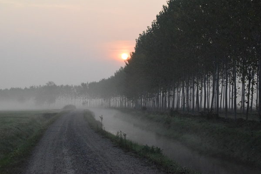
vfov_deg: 16.6
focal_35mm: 82
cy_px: 87
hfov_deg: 24.6
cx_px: 130
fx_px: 598
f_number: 36
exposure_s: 1/500
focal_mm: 55
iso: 8000
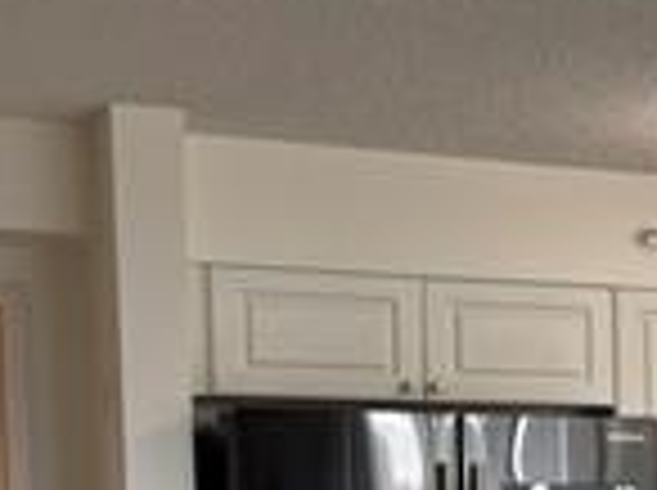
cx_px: 1364
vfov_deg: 12.5
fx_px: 2160
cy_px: 652
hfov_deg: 14.1
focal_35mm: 114
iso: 80
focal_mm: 5.96
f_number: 1.6
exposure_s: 1/120
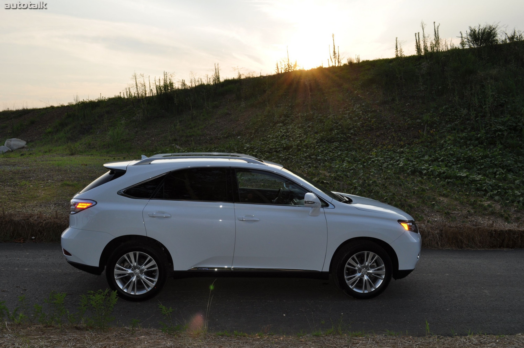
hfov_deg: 57.3
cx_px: 262
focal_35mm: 33
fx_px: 480
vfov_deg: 39.9
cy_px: 174
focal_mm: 22
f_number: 9
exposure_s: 1/200
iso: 200
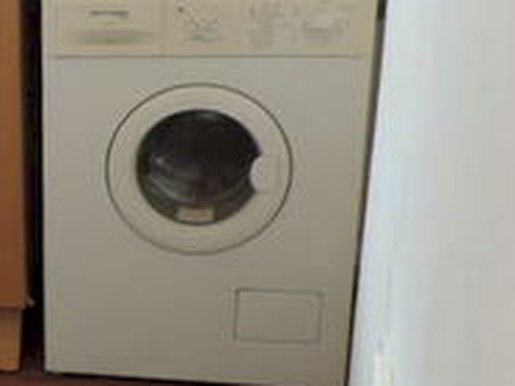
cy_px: 283
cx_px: -229
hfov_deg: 19.4
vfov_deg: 16.3
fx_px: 1338
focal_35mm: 90
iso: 250
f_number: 3
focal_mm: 4.3
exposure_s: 1/30
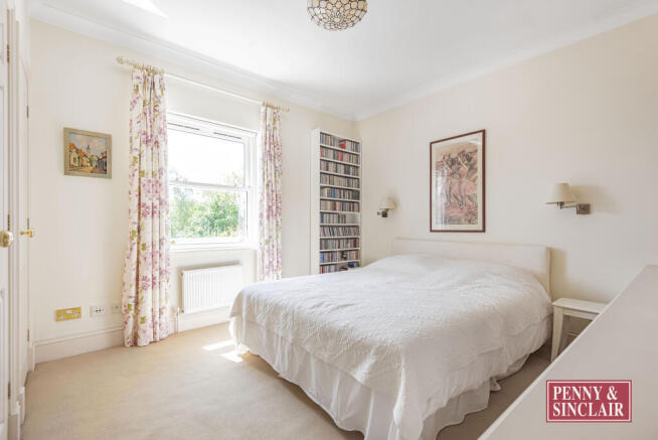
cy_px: 220
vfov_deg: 73.8
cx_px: 329
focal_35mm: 16
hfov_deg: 96.7
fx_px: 293
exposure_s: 1/160
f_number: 7.1
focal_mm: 16
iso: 500
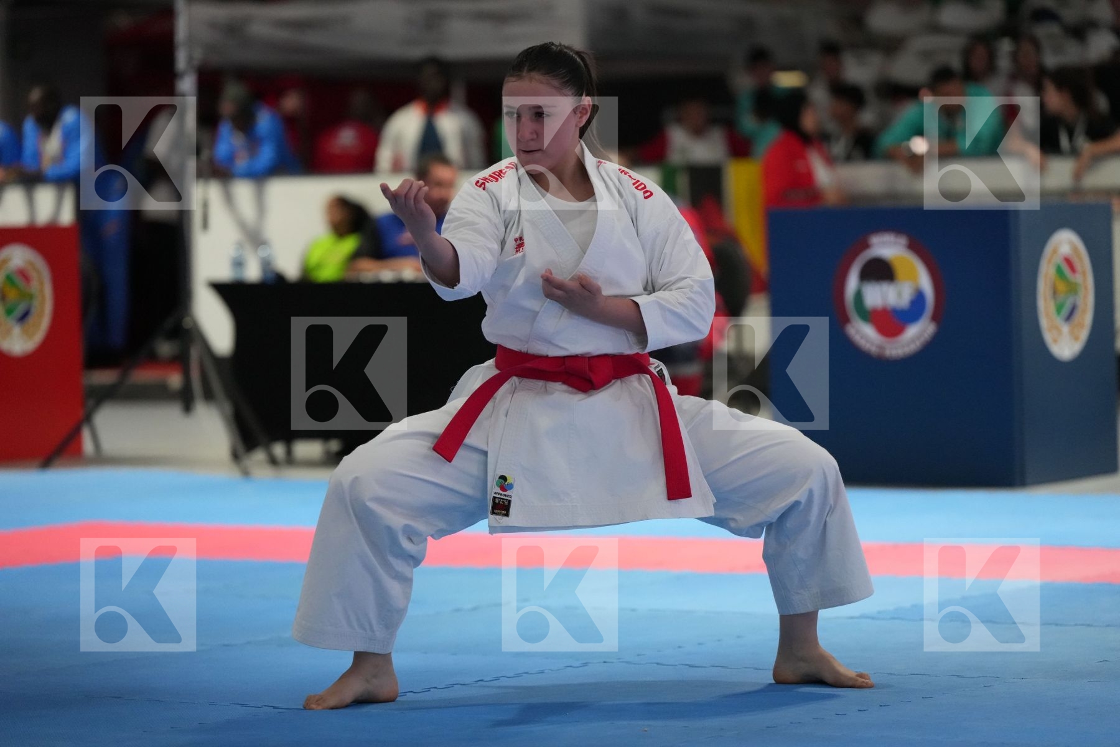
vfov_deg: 10.3
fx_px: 4137
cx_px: 560
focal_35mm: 133
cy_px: 374
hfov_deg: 15.4
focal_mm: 133
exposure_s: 1/500
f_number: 2.8
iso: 6400
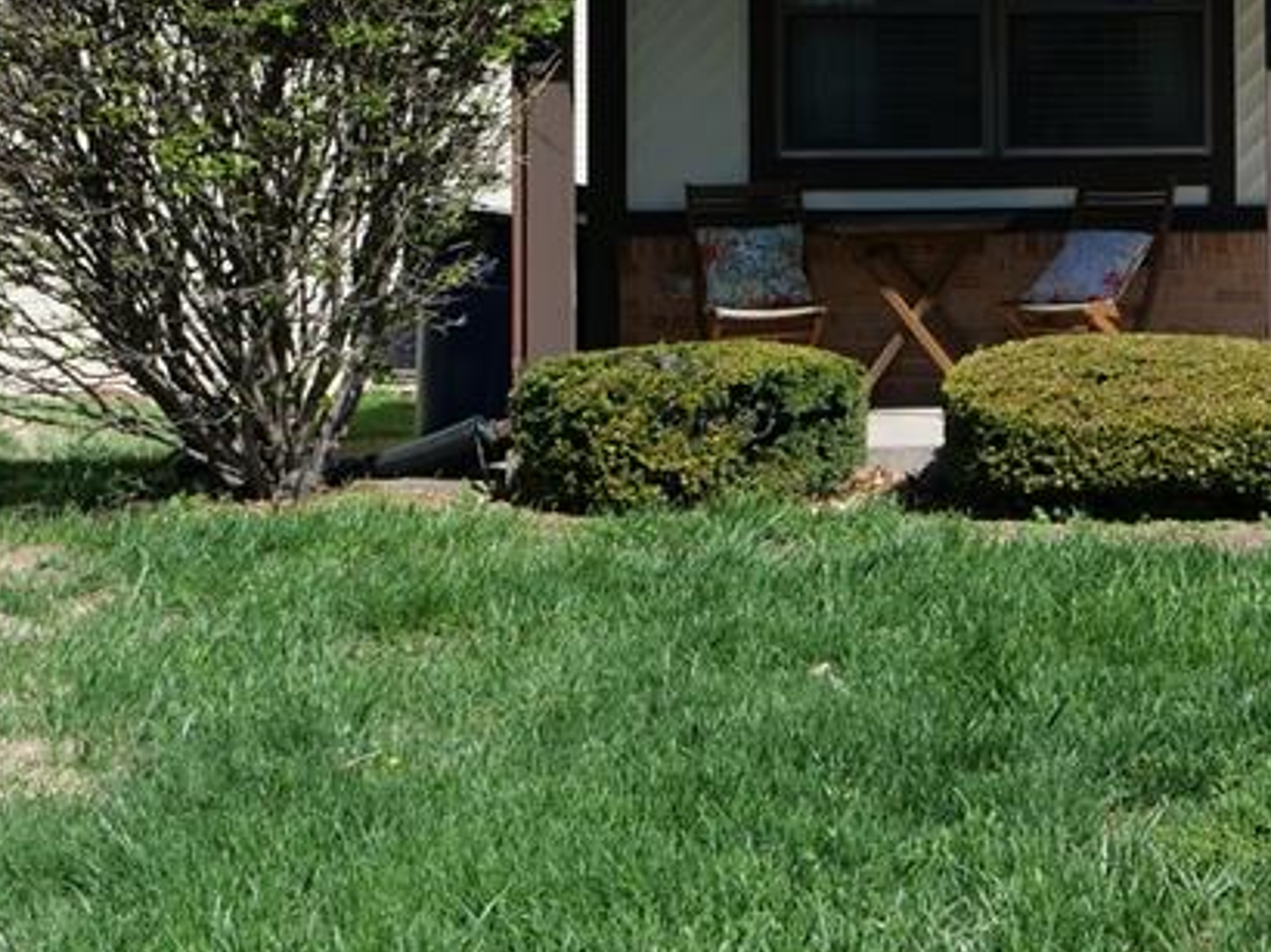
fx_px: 2385
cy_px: 146
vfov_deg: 22.2
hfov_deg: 27.9
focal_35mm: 65
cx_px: 1302
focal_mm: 13
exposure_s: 1/500
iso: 200
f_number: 7.1
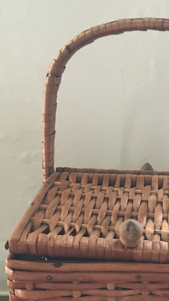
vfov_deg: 34.9
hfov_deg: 20.5
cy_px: 241
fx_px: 462
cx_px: 136
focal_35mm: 58
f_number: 2.2
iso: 200
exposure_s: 1/25
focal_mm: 4.15
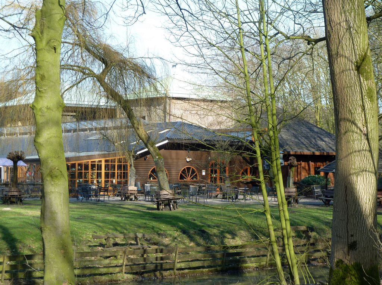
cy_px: 142
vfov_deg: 18.8
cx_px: 191
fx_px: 859
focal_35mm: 78
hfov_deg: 25.1
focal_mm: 12.8
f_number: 4.2
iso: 80
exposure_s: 1/125
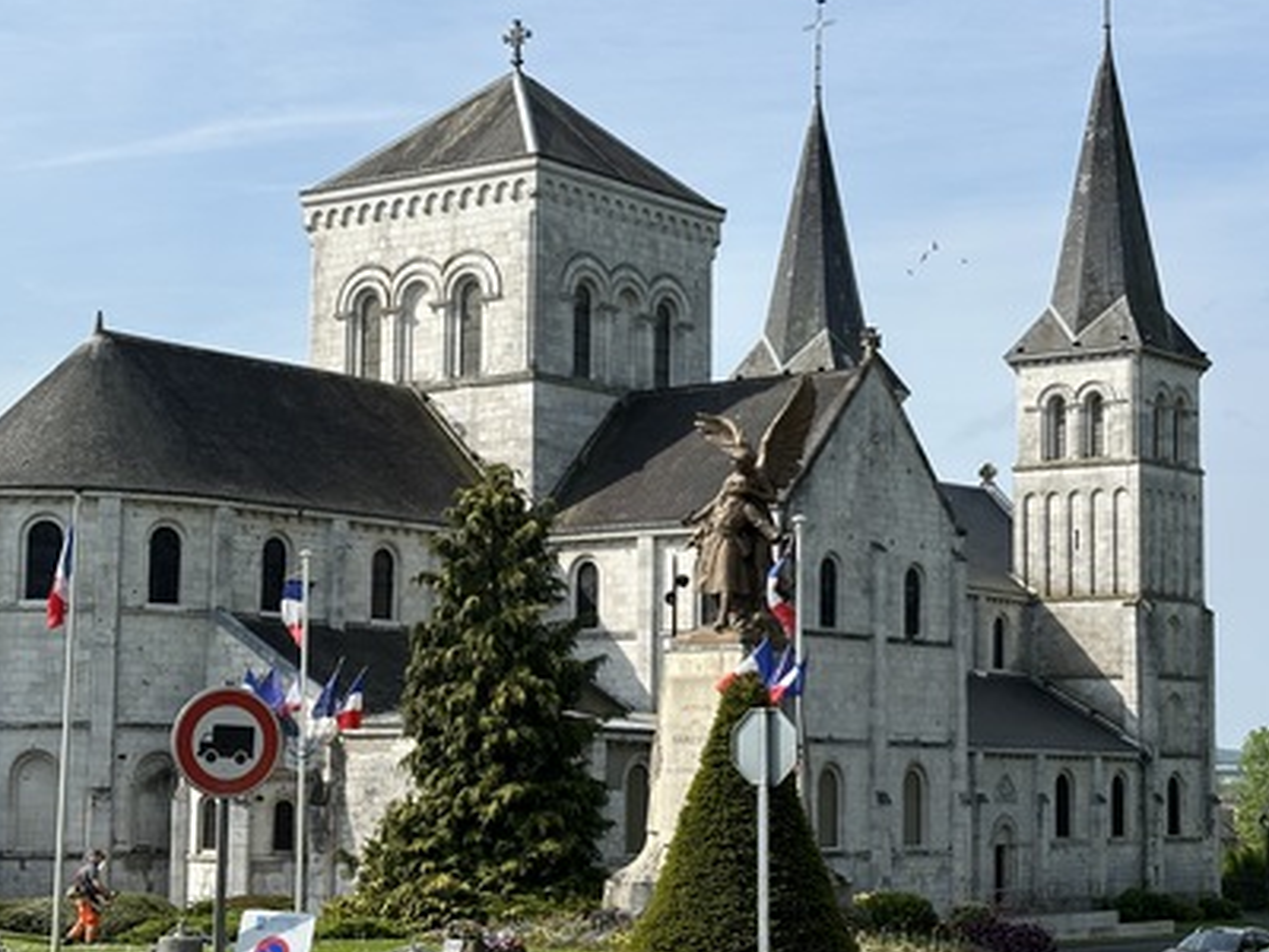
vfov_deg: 20.4
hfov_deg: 27.0
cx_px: 612
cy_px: 511
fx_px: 2639
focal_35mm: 72
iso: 64
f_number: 1.78
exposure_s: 1/2976
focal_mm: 6.86
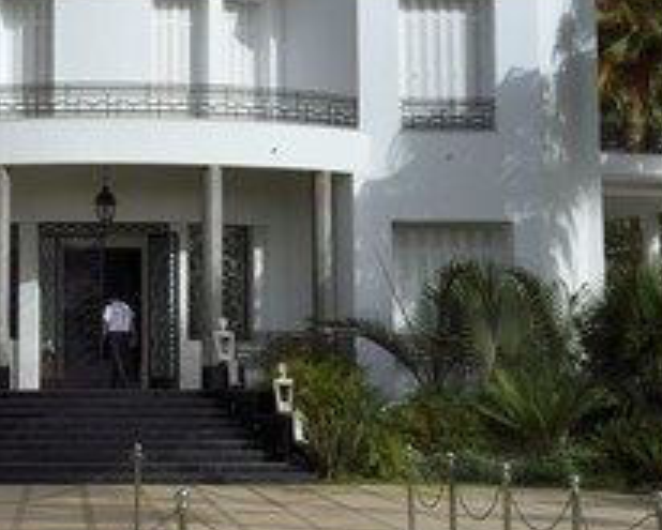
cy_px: 151
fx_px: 2058
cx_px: 96
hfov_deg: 18.0
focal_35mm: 105
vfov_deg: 14.6
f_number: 22
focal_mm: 55
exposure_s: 1/80
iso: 200
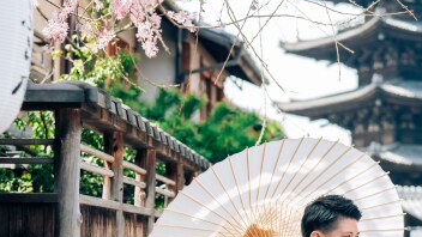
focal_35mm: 119
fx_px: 1332
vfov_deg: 10.1
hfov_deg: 18.0
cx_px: 203
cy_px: 215
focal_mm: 50
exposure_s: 1/160
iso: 125
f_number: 2.5
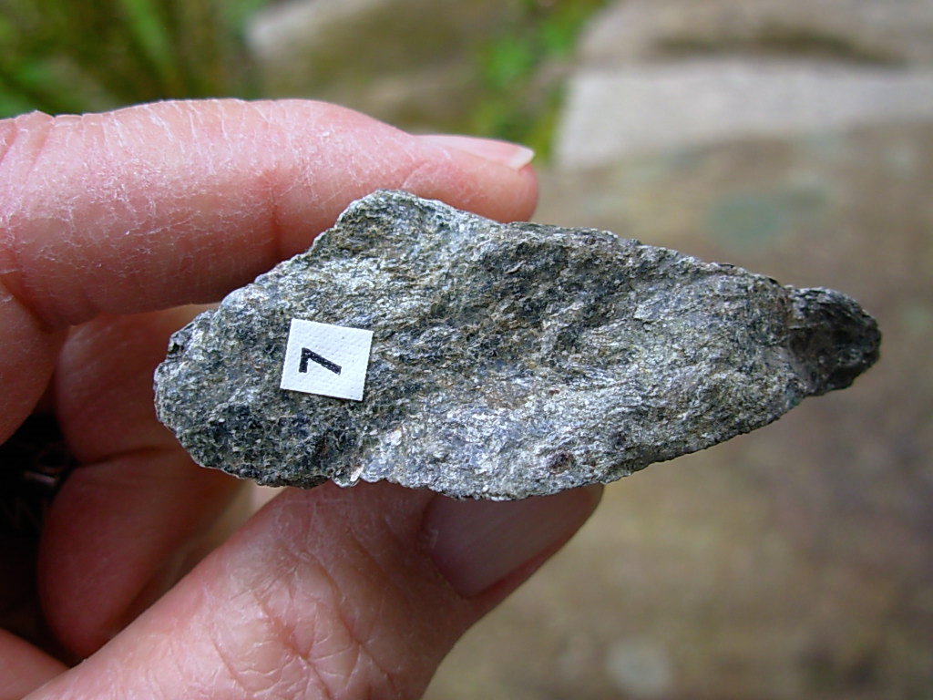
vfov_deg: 37.7
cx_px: 466
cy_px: 350
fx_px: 1024
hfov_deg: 49.0
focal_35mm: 38
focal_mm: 6.3
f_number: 2.9
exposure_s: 1/157
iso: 50
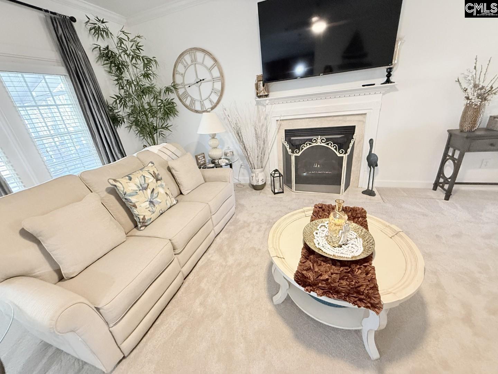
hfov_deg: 102.1
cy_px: 187
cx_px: 249
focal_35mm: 14
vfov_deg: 85.7
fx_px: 201
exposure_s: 1/60
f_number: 2.2
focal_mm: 2.22
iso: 500
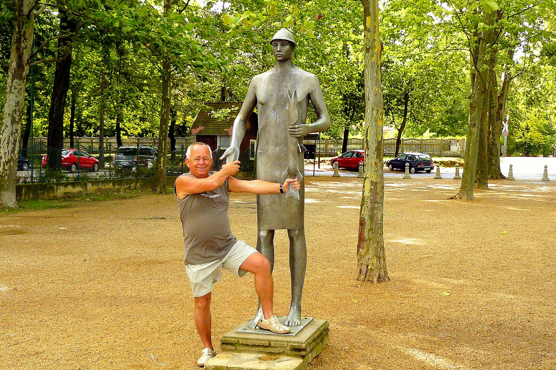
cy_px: 181
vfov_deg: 26.5
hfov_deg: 38.9
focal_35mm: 51
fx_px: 788
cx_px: 283
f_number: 3.6
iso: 200
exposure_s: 1/160
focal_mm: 6.7
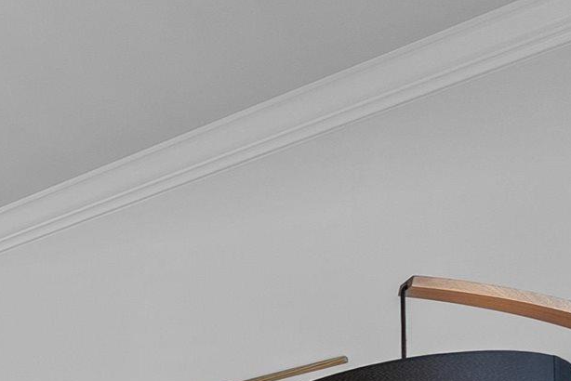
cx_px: -525
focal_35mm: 80
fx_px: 1269
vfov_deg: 13.6
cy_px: 839
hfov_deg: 18.3
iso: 200
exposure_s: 1/8
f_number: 8
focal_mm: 16
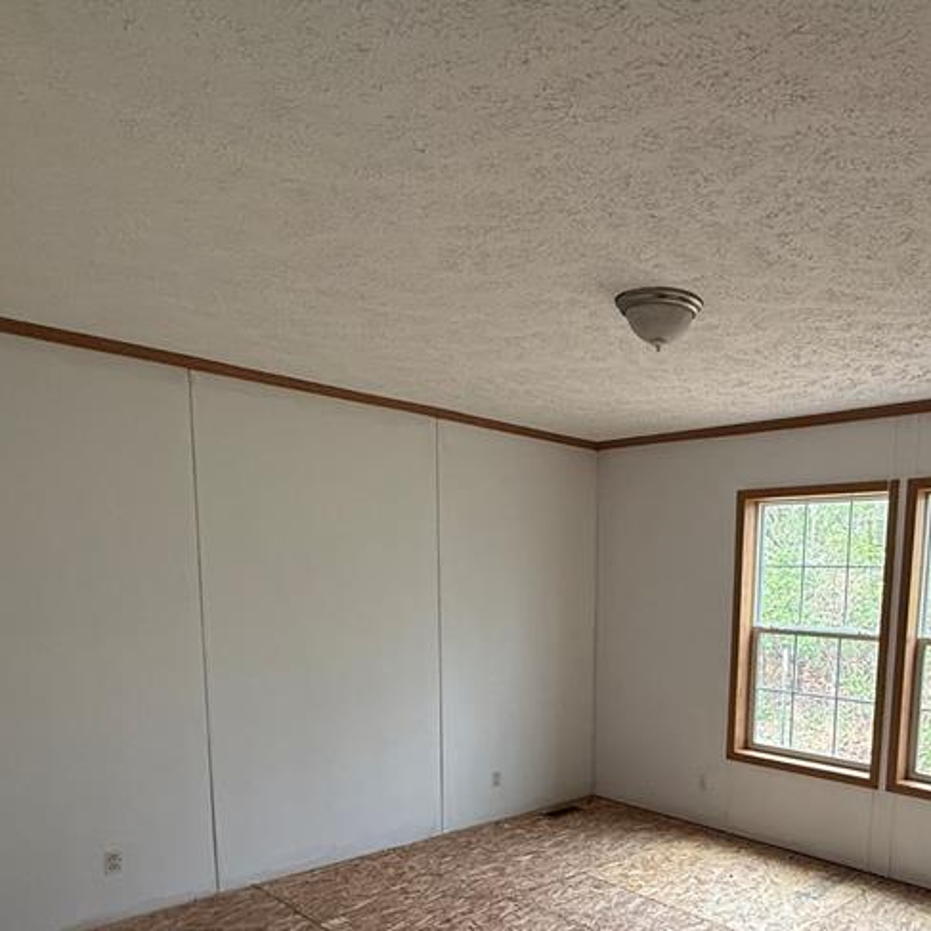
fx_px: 791
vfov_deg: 58.1
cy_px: 688
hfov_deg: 58.1
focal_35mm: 26
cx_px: 688
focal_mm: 2.22
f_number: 2.2
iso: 160
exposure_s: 1/99
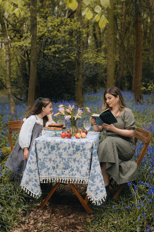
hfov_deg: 37.9
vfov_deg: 54.4
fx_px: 225
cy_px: 116
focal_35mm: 35
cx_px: 77
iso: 400
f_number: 2.5
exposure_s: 1/400
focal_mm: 35
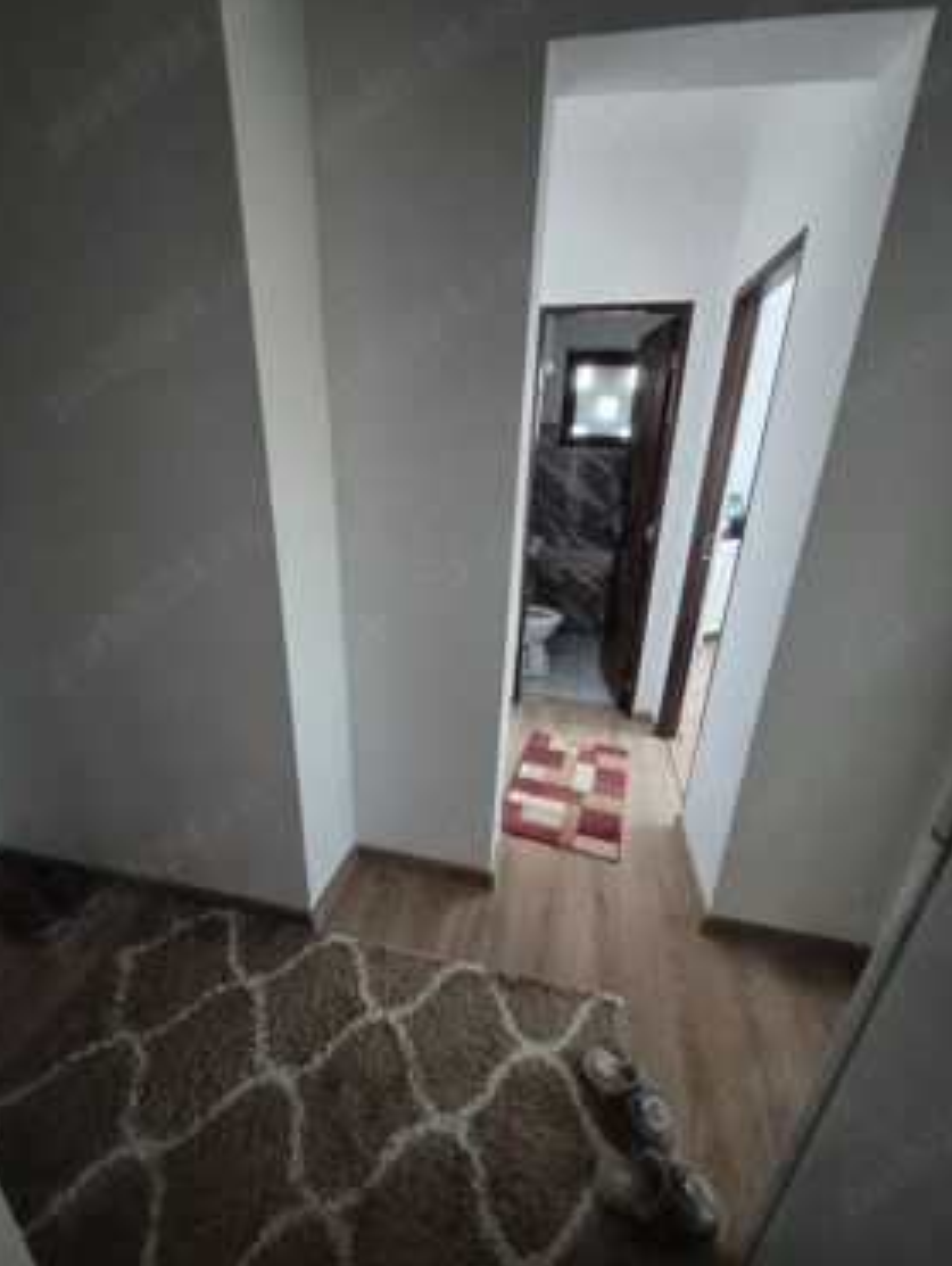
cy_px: 642
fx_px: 512
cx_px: 488
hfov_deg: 85.8
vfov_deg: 102.0
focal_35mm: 14
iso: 1250
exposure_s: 1/33
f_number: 2.2
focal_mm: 1.74
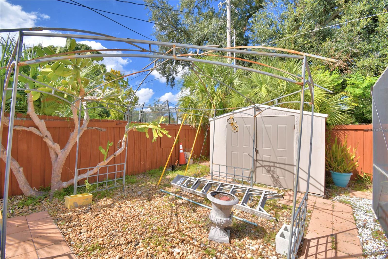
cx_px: 194
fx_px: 162
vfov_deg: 77.3
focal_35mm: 15
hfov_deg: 100.4
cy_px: 130
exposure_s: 1/250
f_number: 10
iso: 100
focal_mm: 10
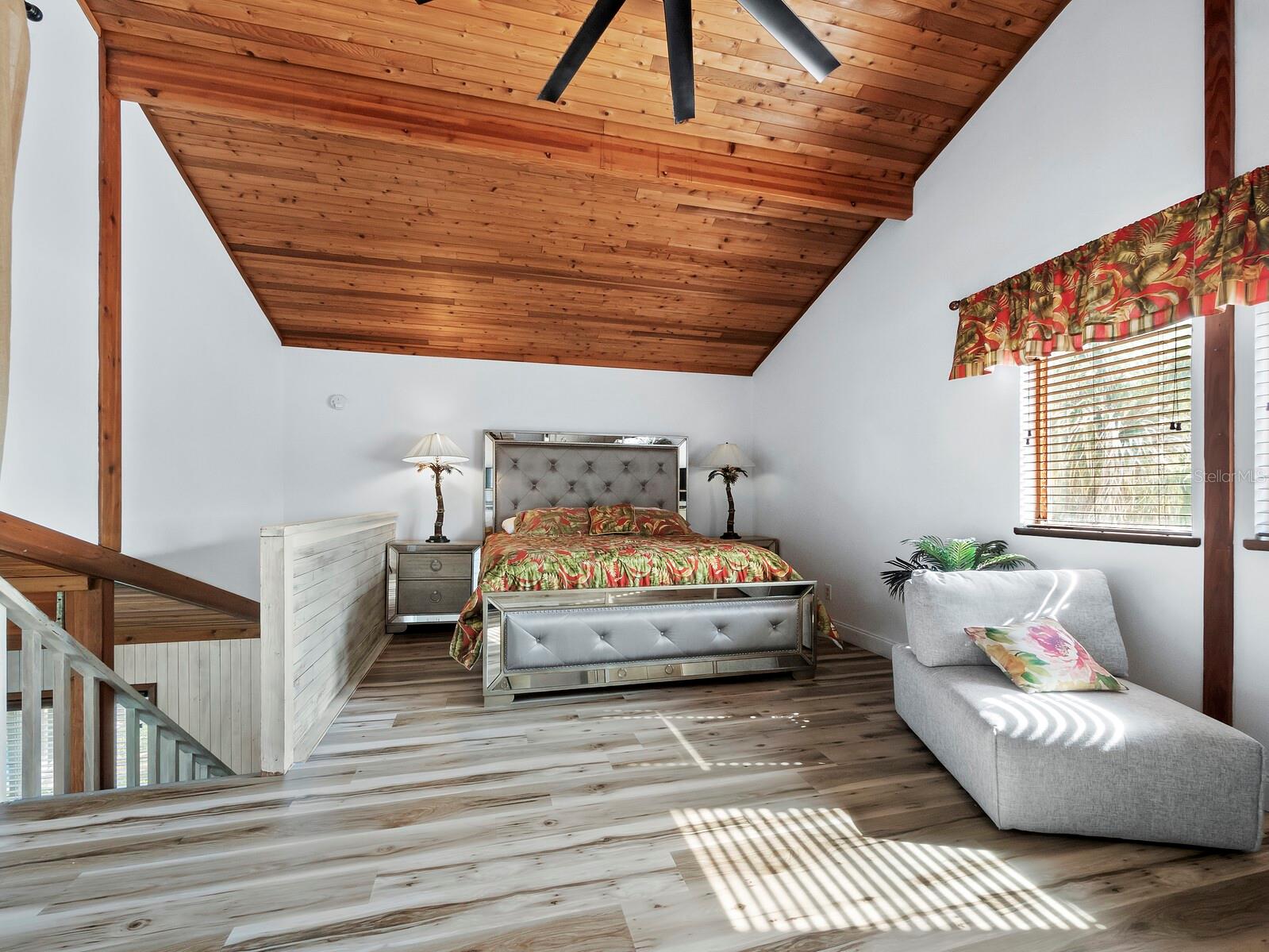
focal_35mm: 14
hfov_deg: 102.1
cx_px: 634
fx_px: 513
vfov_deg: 85.7
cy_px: 476
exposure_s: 1/2
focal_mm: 7
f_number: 11
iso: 400
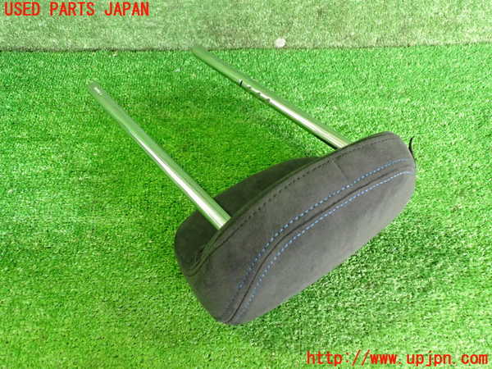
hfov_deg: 60.0
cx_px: 246
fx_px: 426
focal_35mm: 30
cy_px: 184
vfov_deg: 46.8
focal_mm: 5.4
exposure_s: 1/30
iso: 800
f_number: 2.3
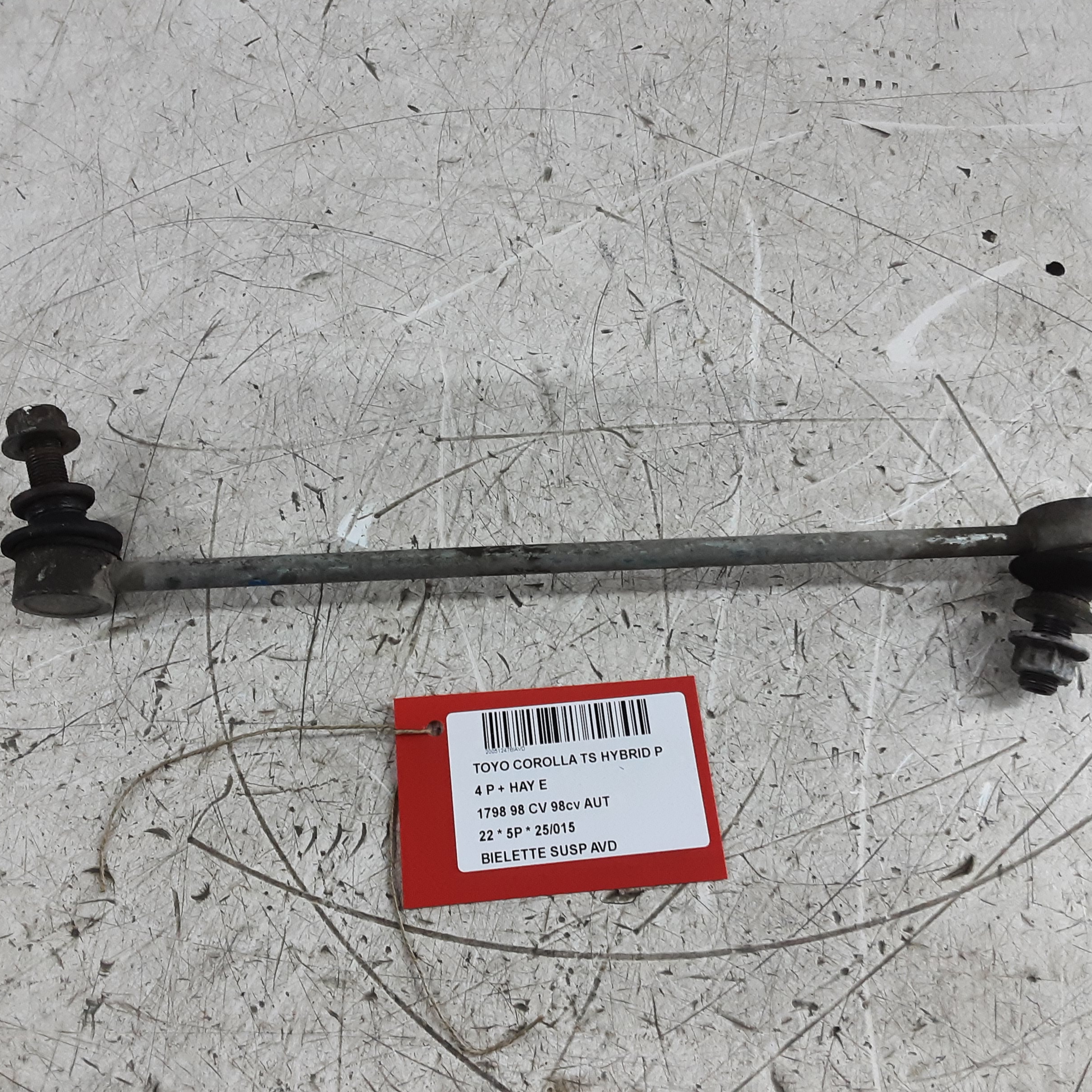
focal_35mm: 32
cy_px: 544
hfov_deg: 51.1
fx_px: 1142
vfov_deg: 51.1
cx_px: 514
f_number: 1.9
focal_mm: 2.91
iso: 125
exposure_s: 1/50
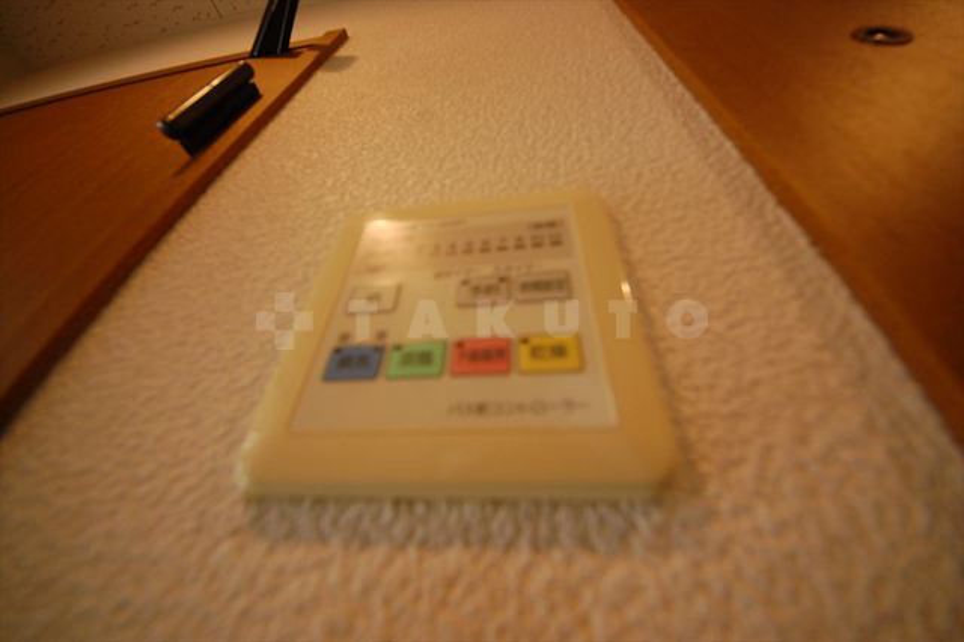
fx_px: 321
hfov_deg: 112.6
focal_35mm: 12
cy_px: 321
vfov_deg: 89.9
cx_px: 482
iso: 800
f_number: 4.5
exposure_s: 1/80
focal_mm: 8
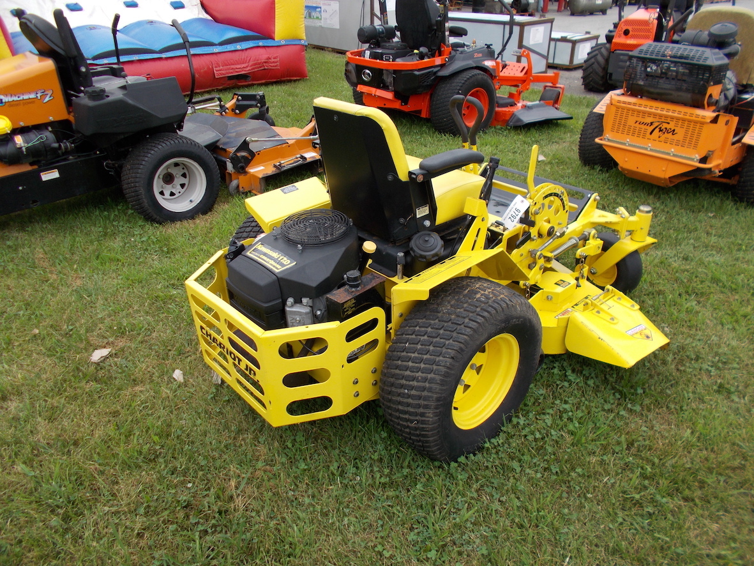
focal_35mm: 26
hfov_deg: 67.3
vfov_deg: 53.1
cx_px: 377
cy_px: 283
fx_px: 566
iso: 80
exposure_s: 1/200
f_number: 3.2
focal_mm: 4.6
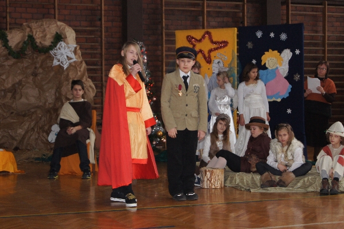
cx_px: 172
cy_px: 114
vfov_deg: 16.5
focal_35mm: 82
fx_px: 788
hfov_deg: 24.6
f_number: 5.6
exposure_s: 1/80
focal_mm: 55
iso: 800
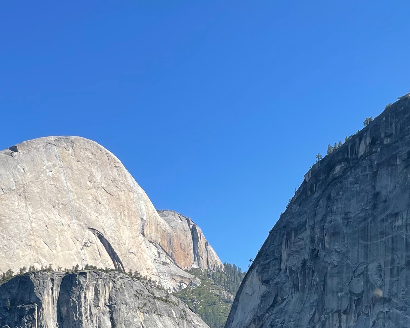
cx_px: 215
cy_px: 337
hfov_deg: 27.9
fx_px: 825
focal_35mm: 68
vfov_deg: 21.6
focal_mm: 4.2
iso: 32
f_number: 1.6
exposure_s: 1/2398
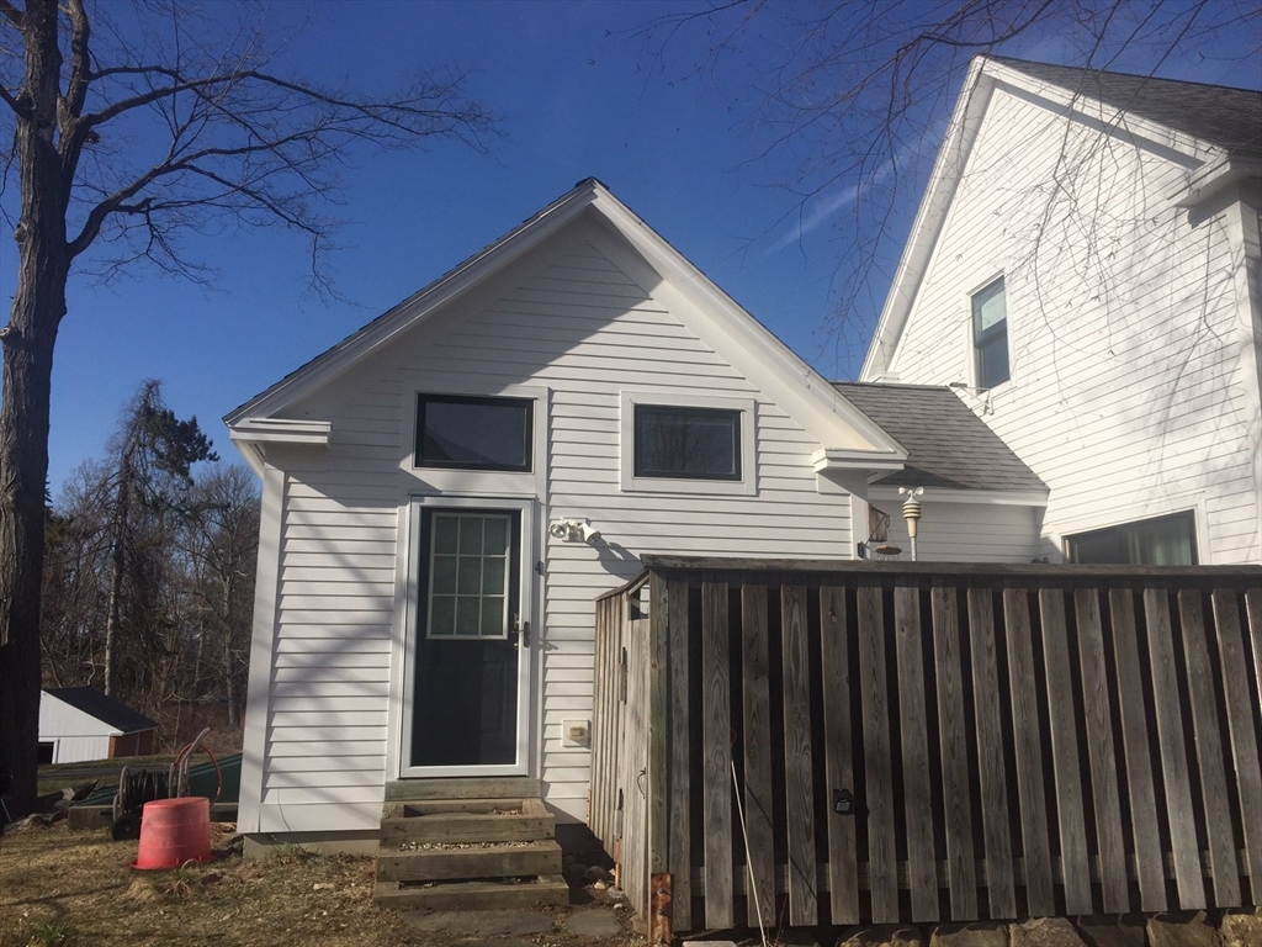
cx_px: 631
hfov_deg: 61.7
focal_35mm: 29
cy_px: 474
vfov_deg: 48.2
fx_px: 1057
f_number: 2.2
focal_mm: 4.15
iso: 32
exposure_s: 1/3049
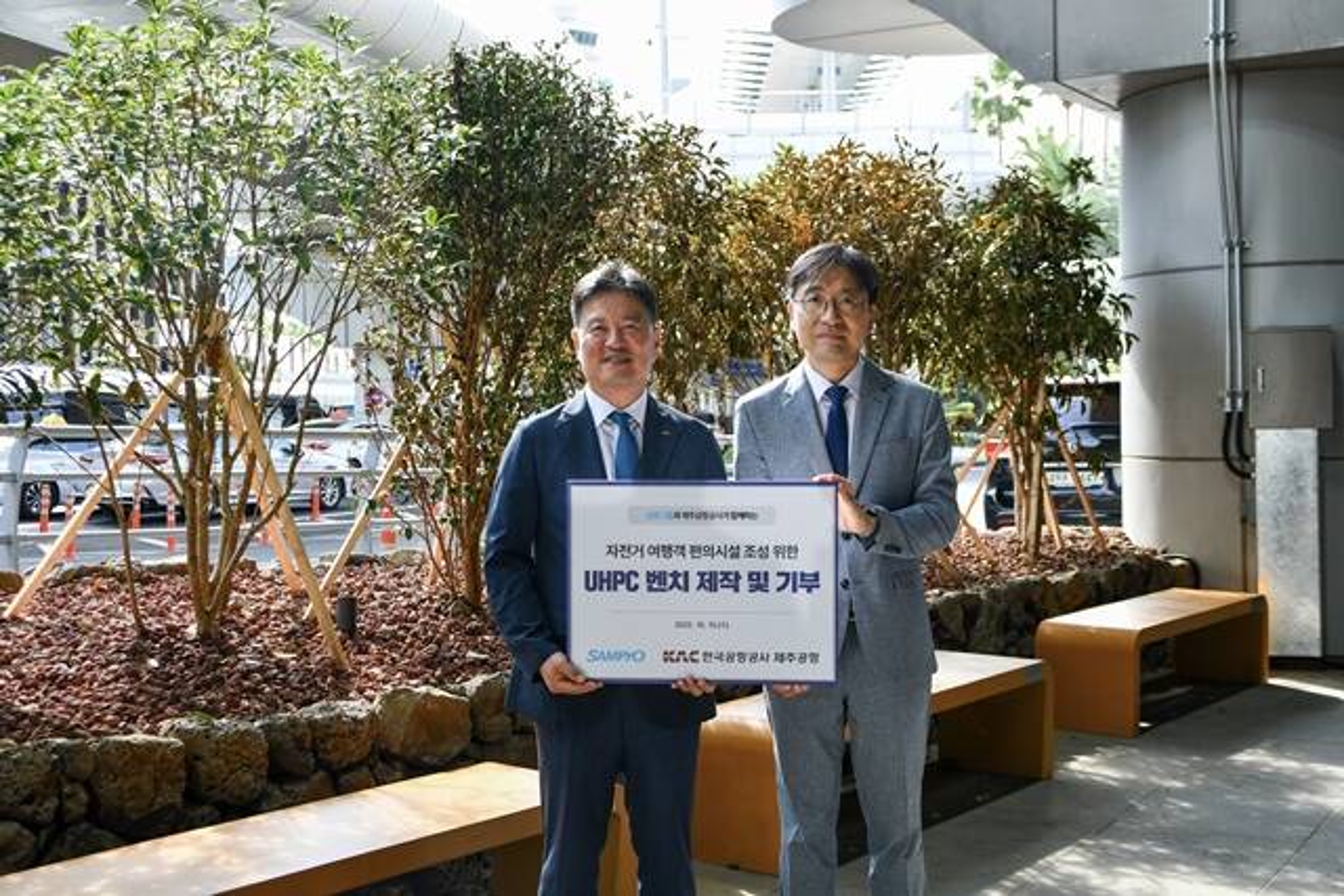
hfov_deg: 41.1
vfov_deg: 28.1
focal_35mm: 48
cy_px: 448
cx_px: 672
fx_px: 1792
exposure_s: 1/100
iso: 100
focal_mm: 32
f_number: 5
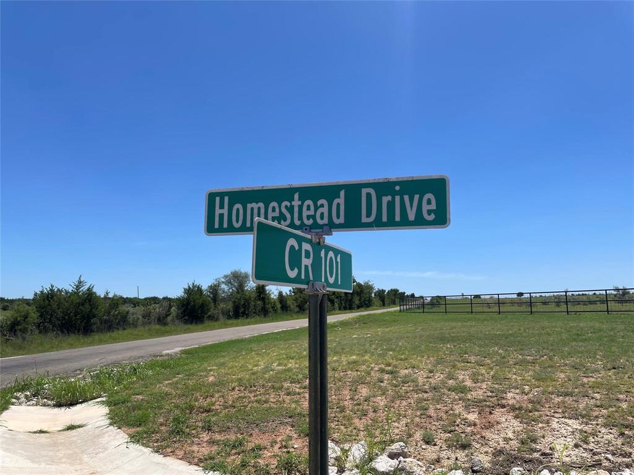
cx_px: 317
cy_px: 238
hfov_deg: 67.3
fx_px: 476
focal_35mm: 26
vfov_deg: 53.1
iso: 32
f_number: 1.6
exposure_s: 1/4831
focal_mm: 4.2
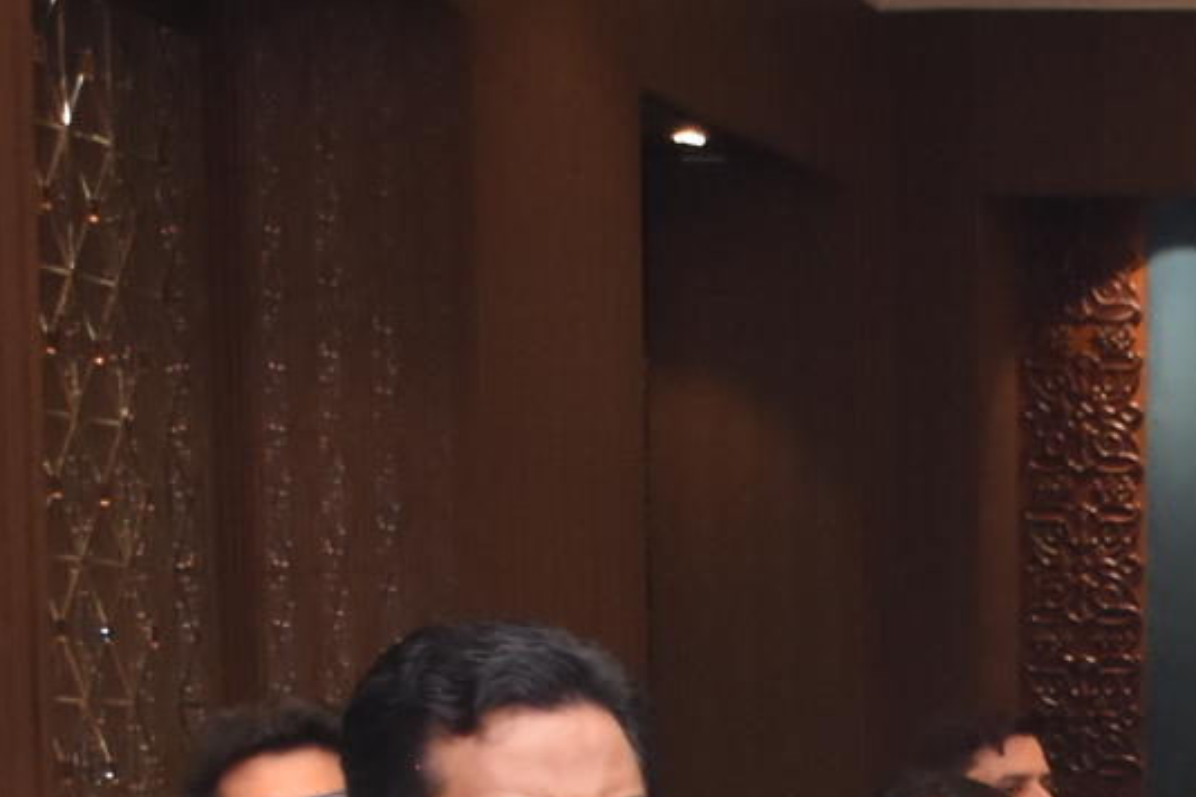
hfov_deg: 4.7
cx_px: 1848
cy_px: 1827
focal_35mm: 438
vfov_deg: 3.1
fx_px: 14550
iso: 1000
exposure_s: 1/200
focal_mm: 52
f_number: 5
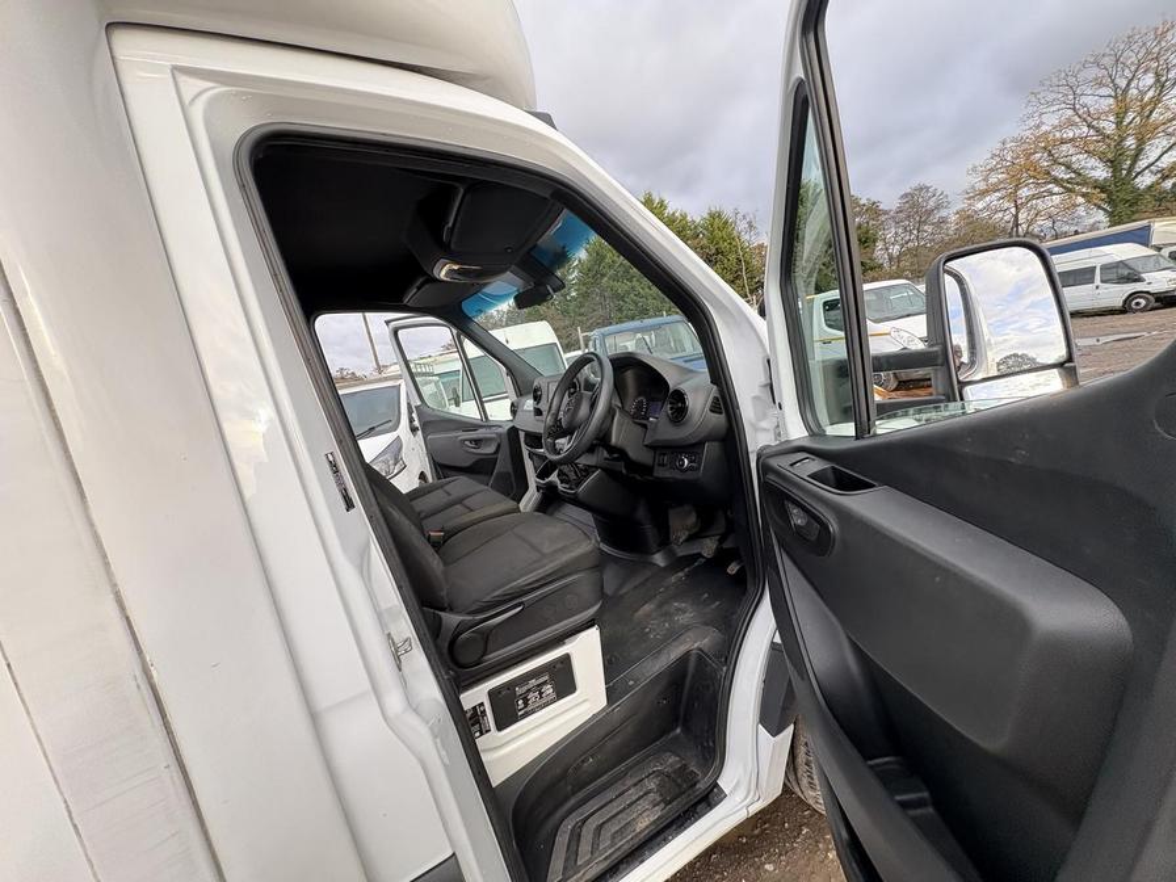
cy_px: 441
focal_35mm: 14
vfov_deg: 85.7
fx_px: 476
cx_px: 588
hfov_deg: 102.1
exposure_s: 1/166
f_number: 2.2
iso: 64
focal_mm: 2.22
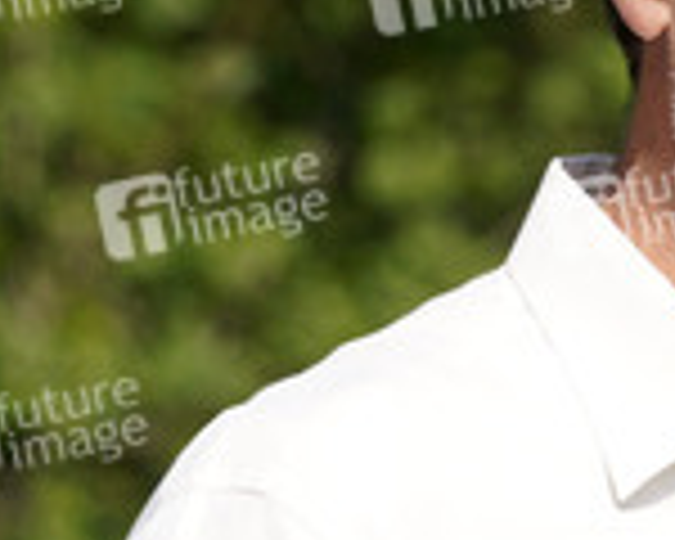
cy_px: 94
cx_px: 992
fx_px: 11287
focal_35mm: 565
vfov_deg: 2.7
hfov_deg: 3.4
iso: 100
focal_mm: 200
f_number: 8
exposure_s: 1/250
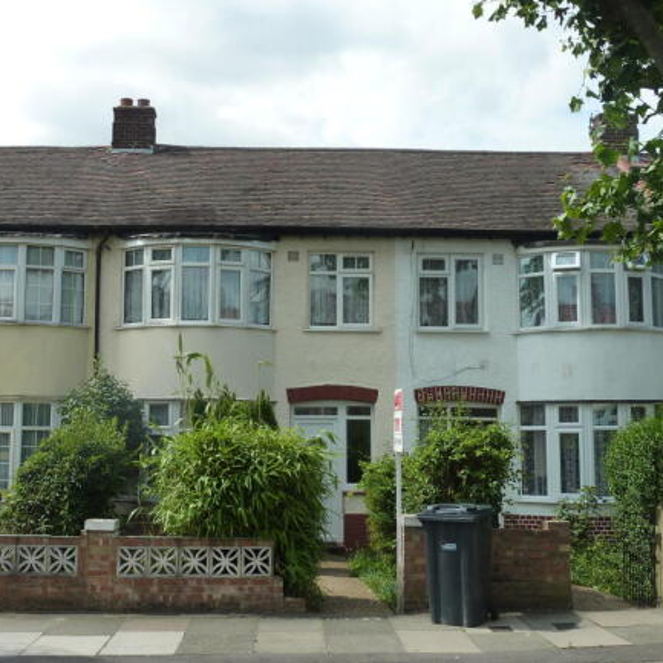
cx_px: 290
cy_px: 330
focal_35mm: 44
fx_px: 953
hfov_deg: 38.3
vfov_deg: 38.3
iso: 125
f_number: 4.5
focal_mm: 6.1
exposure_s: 1/500
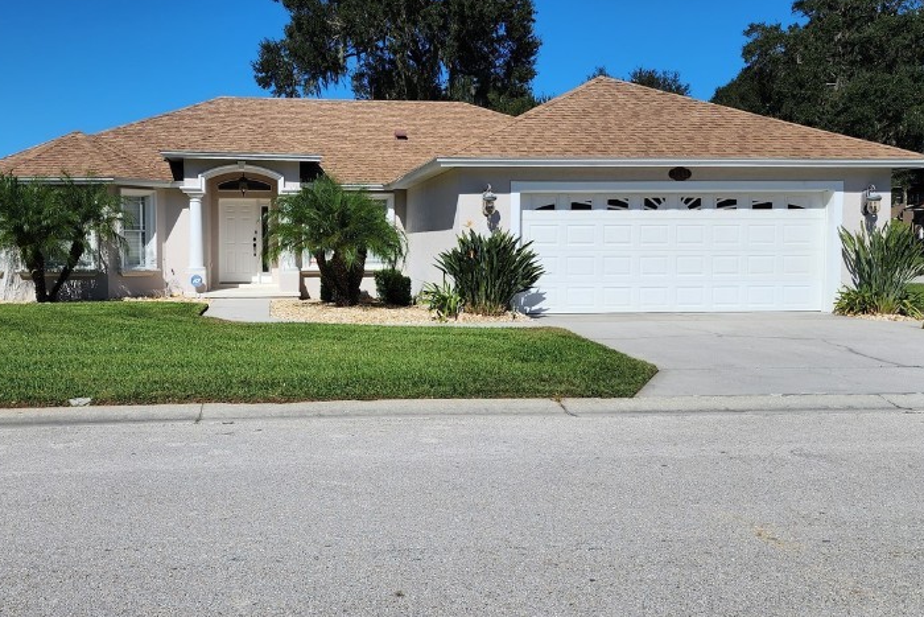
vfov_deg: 37.8
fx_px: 898
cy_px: 268
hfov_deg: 54.1
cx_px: 383
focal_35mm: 35
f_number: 1.8
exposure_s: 1/2180
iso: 12
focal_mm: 6.4
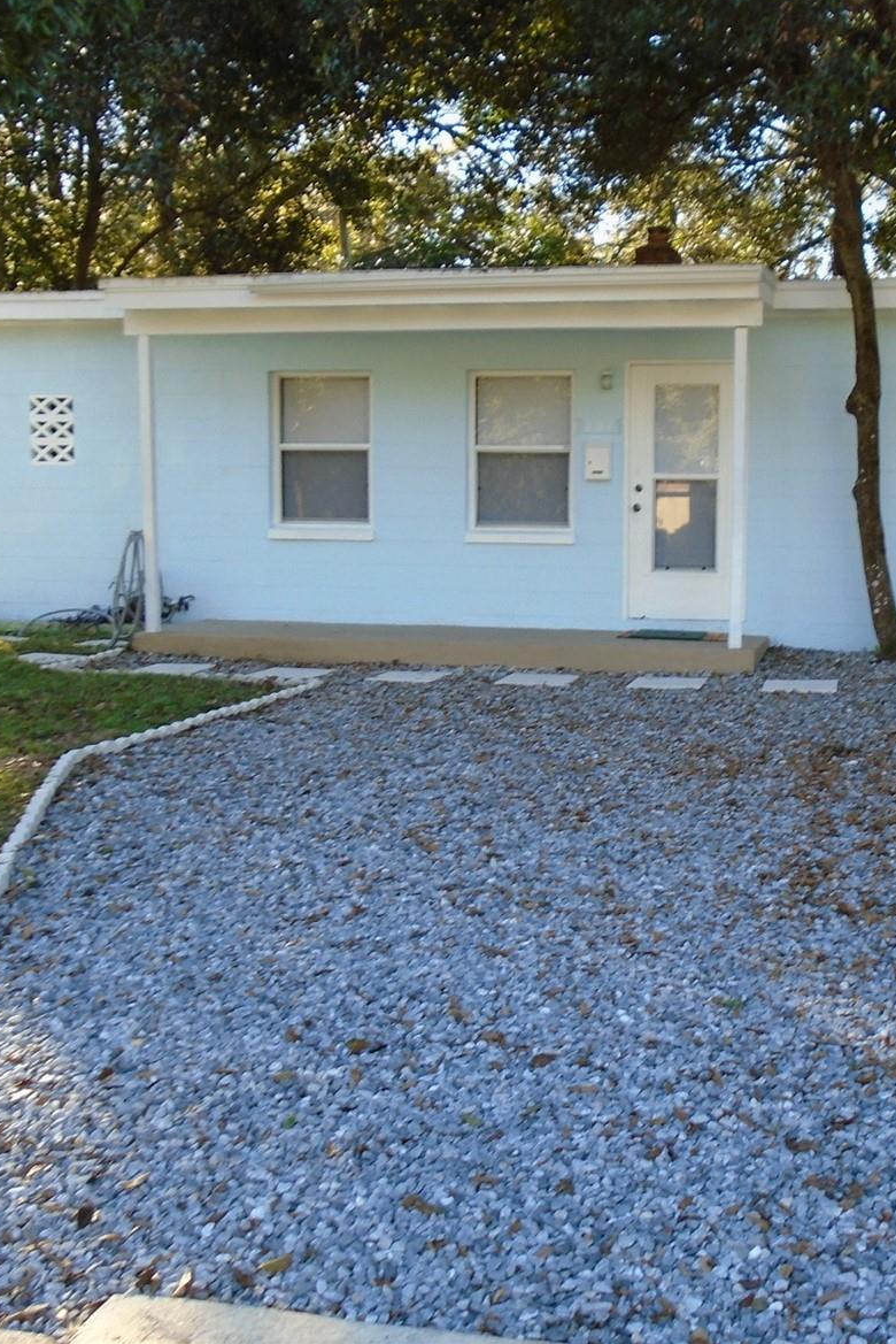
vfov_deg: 51.9
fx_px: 1380
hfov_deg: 35.3
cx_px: 647
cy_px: 655
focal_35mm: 37
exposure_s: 1/80
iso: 100
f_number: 3.2
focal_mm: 4.6
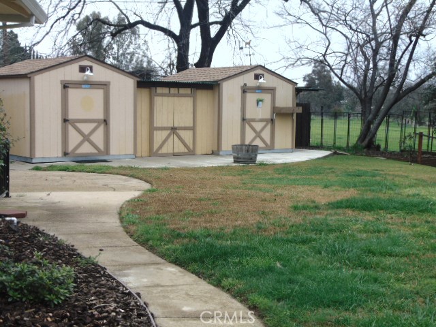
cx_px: 218
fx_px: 756
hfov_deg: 32.2
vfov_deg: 24.4
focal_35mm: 60
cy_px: 164
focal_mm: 10.8
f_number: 3.6
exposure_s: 1/200
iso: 80
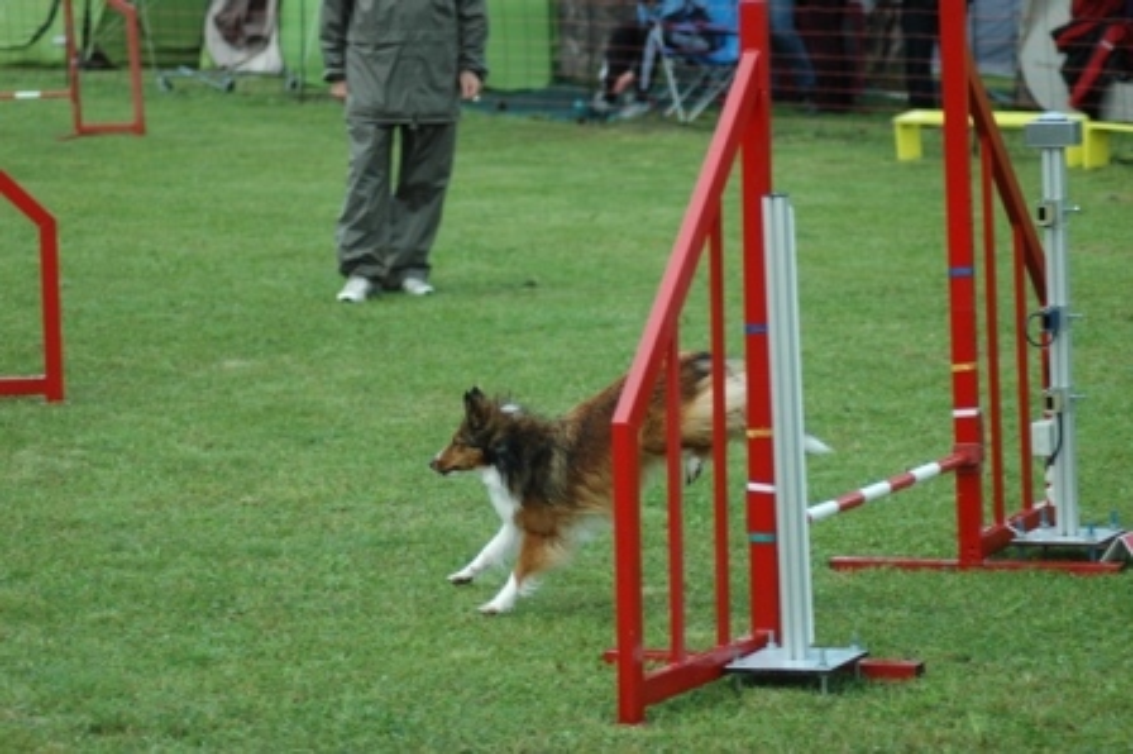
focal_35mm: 135
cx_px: 566
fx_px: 4246
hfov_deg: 15.2
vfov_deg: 10.1
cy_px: 377
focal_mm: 90
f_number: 4.2
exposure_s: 1/800
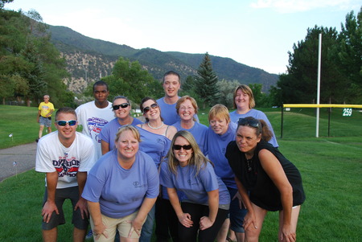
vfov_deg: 34.3
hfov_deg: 49.5
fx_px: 393
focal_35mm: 39
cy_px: 121
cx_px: 181
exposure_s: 1/125
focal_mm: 26
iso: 200
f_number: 5.6
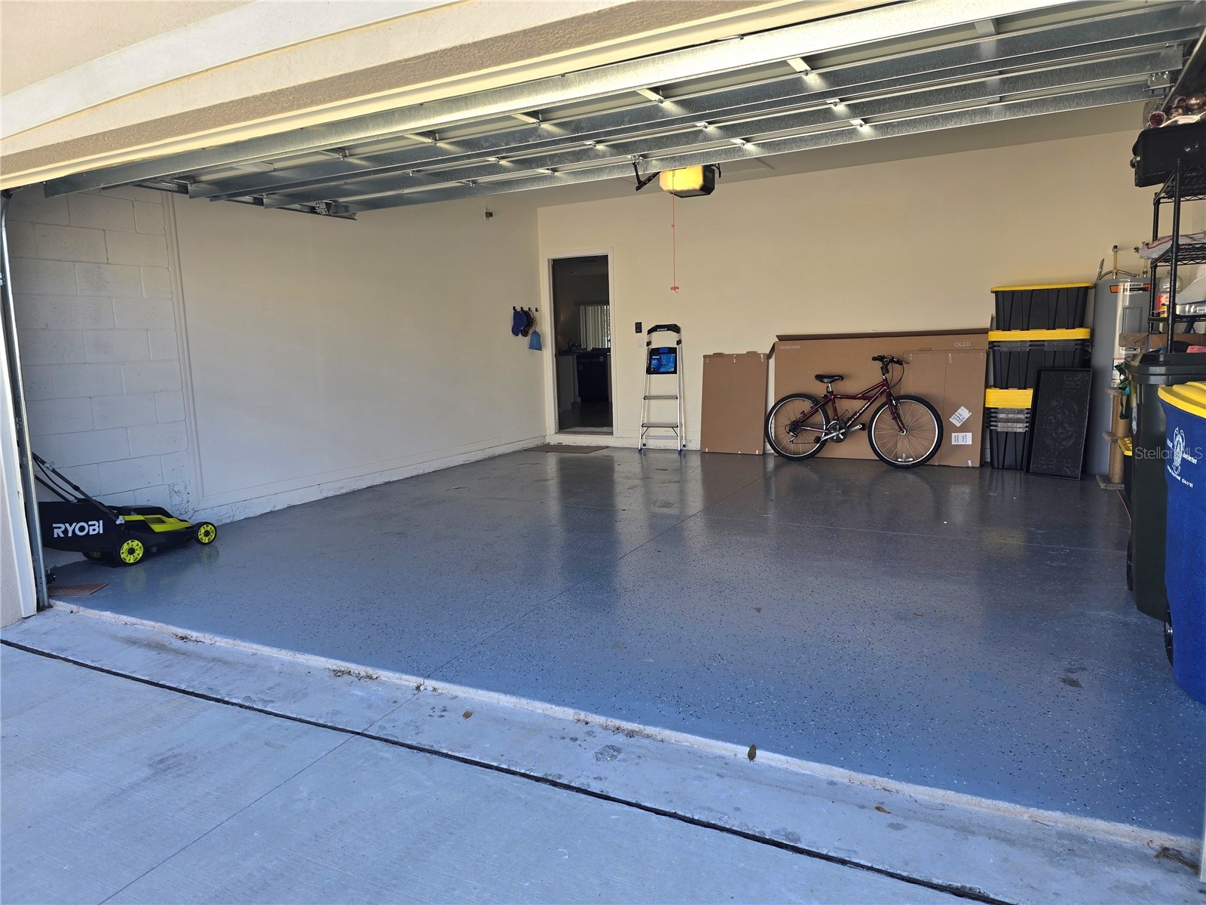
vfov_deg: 58.9
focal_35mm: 23
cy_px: 452
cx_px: 603
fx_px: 801
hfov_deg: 73.9
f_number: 1.7
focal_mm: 6.3
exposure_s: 1/143
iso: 12
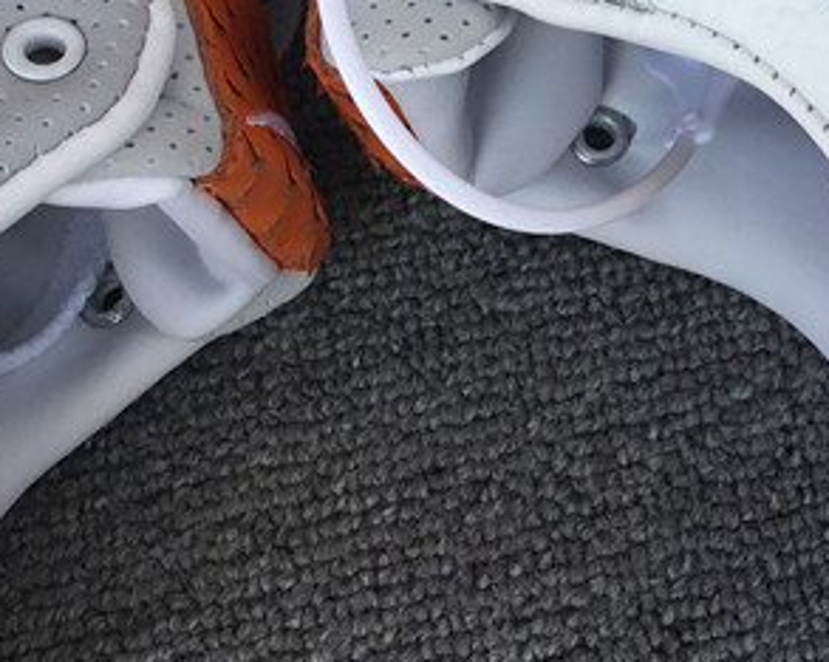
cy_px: -231
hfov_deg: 19.9
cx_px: 869
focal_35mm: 93
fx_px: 2280
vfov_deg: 15.6
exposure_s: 1/338
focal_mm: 3.3
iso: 25
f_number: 2.4
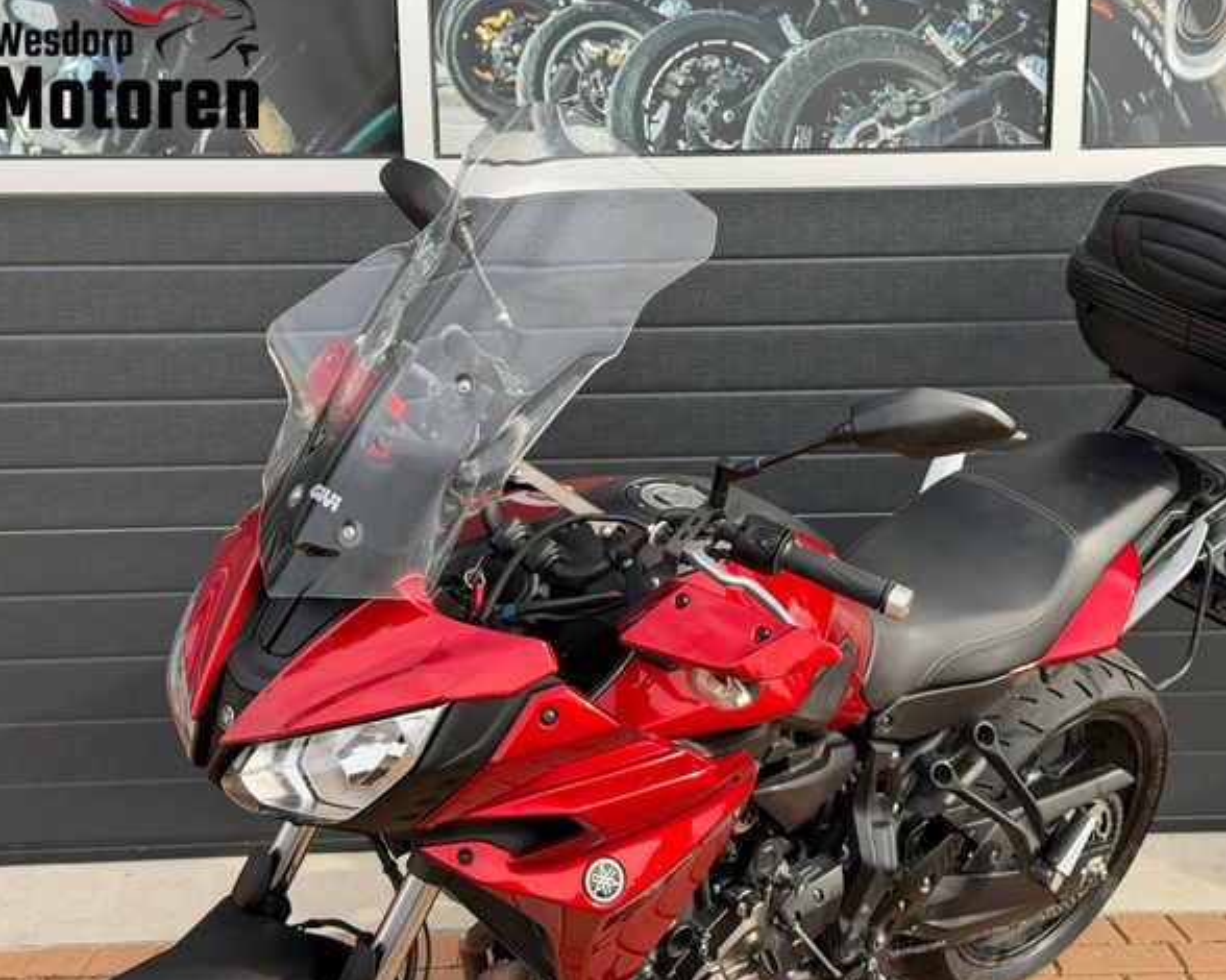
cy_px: 490
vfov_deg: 29.7
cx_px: 659
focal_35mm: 51
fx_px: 1850
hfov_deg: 36.6
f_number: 1.78
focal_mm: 6.76
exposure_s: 1/754
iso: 64
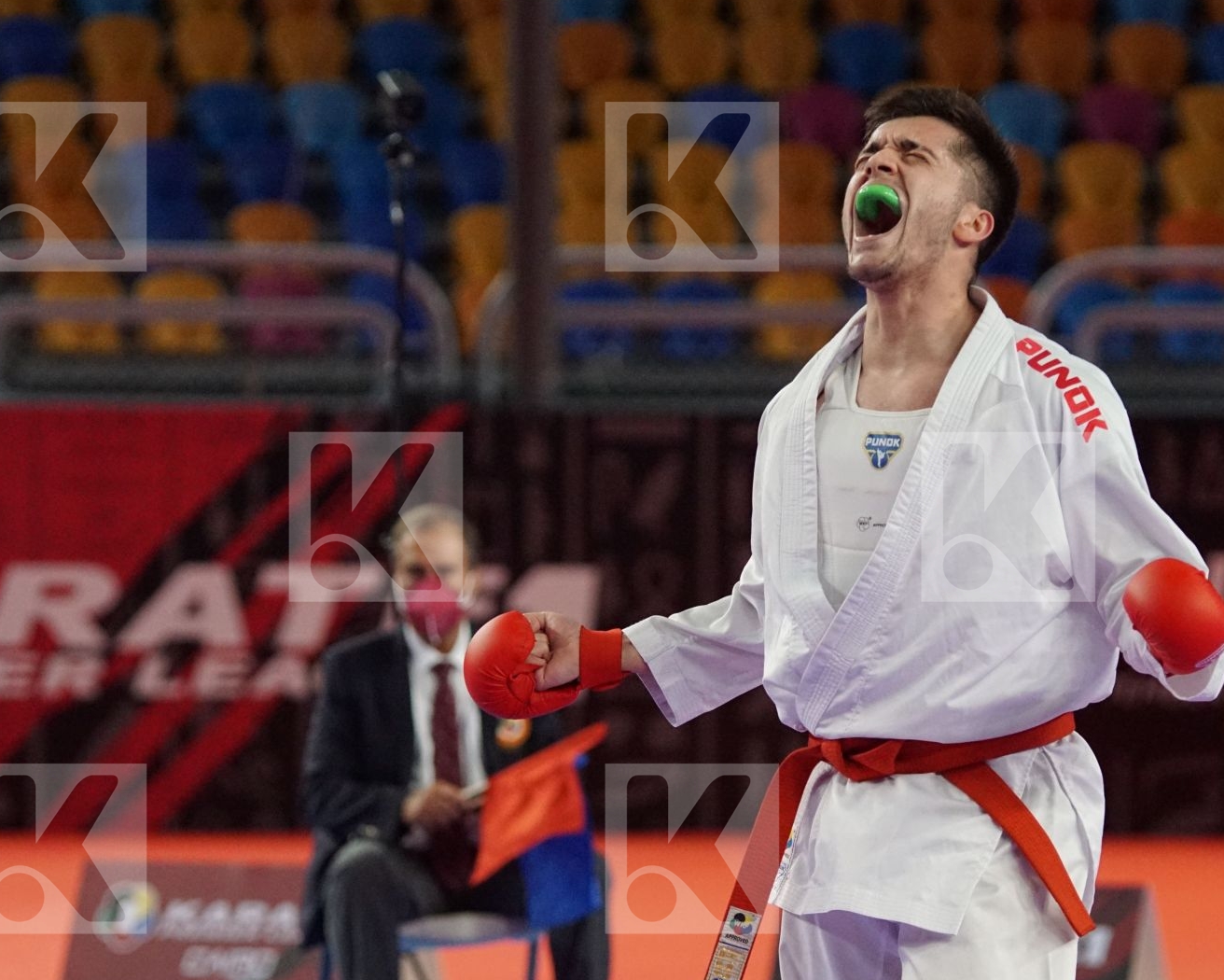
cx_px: 692
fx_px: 9443
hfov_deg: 7.4
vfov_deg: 5.9
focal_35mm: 261
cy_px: 517
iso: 3200
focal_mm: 135
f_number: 2.8
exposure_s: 1/2000
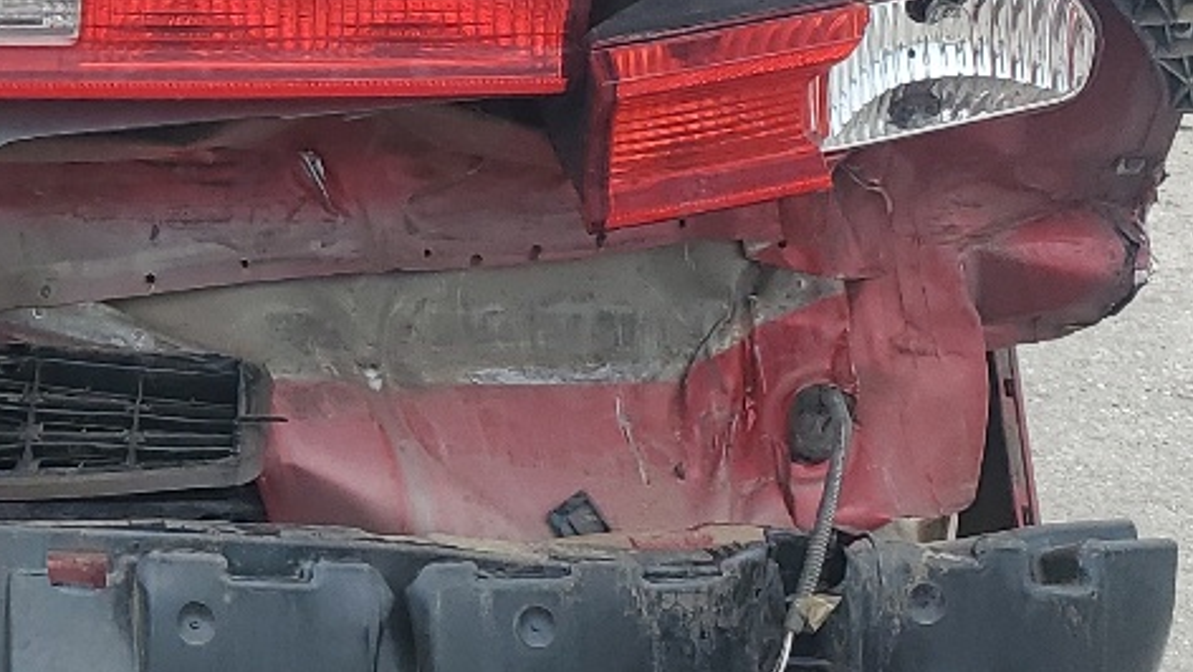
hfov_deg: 20.3
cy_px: 232
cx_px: -356
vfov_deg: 12.6
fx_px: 3038
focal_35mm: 96
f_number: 1.5
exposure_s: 1/2000
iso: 50
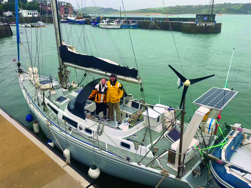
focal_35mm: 26
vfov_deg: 53.1
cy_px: 94
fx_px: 189
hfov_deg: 67.3
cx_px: 126
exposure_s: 1/373
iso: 32
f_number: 1.6
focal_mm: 4.2
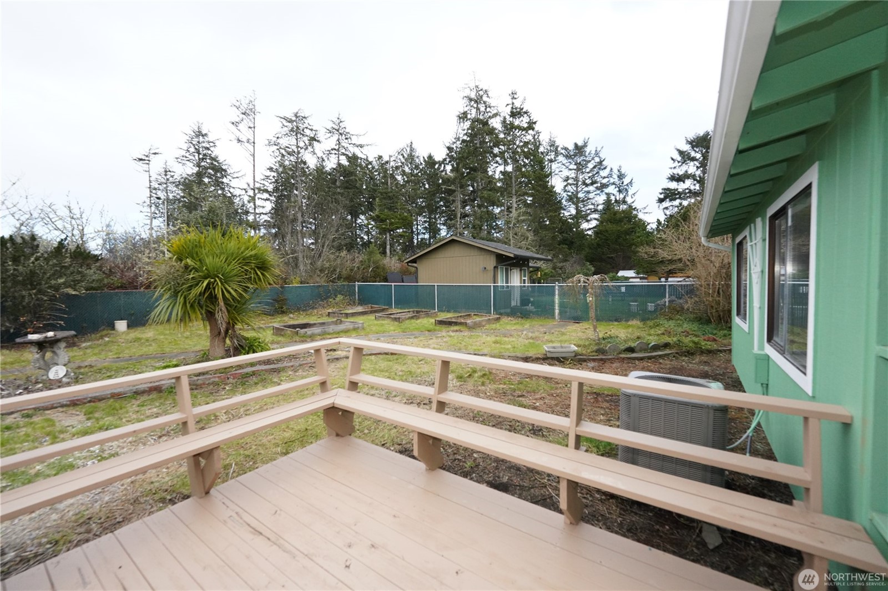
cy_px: 296
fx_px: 345
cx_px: 444
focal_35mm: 14
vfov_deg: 81.2
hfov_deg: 104.3
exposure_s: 1/8000
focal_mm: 14
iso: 3200
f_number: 4
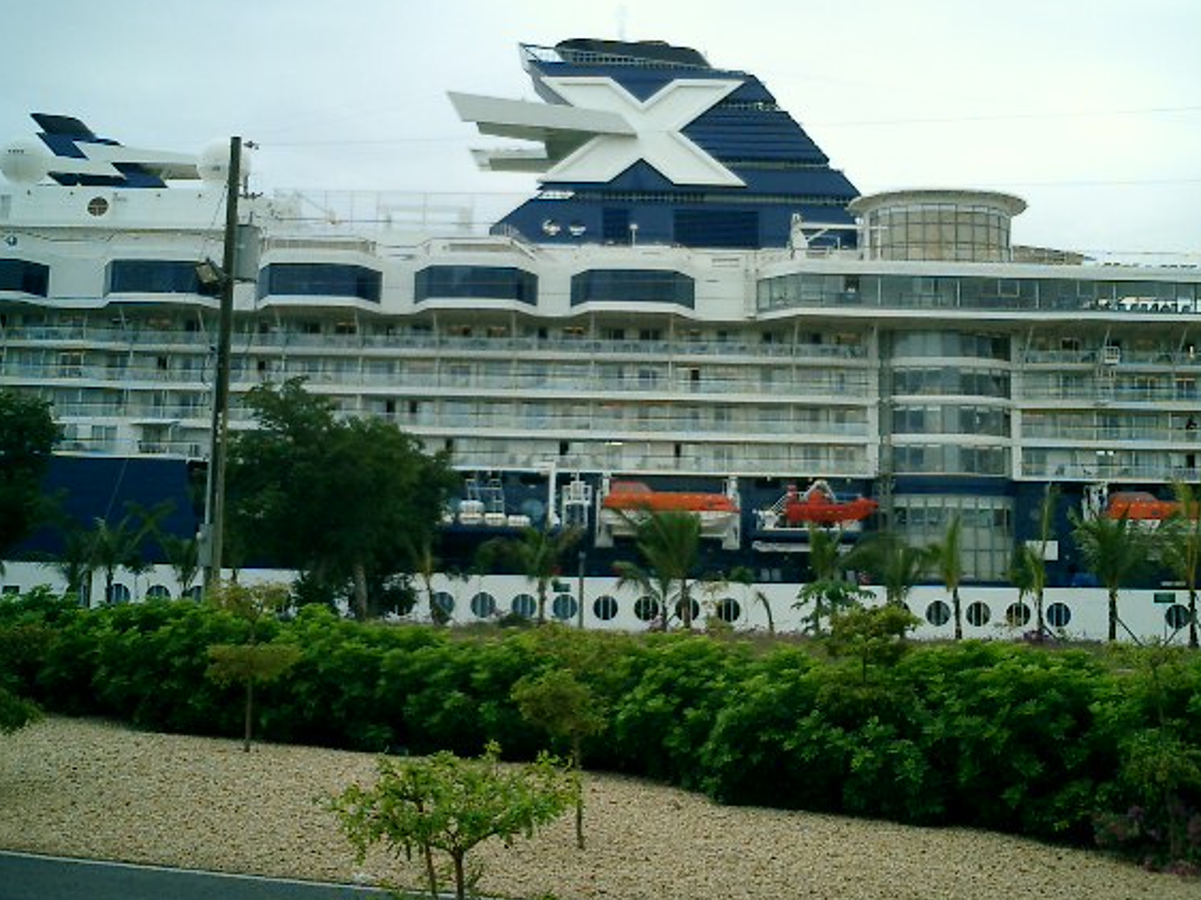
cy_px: 395
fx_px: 1422
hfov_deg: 45.7
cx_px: 673
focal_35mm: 41
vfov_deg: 35.1
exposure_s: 1/400
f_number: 3.2
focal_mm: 7.5
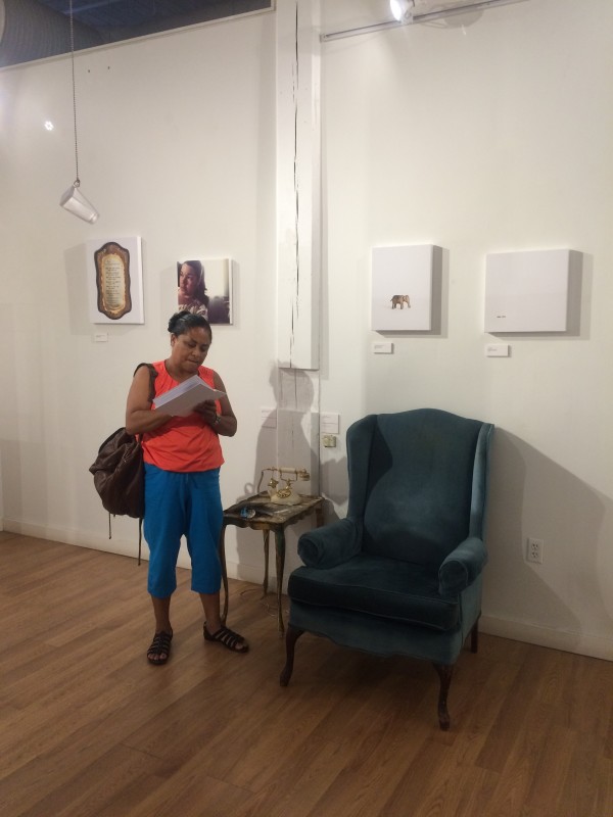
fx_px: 685
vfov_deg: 61.7
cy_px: 408
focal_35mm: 29
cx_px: 306
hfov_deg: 48.2
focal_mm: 4.15
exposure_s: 1/30
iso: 64
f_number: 2.2
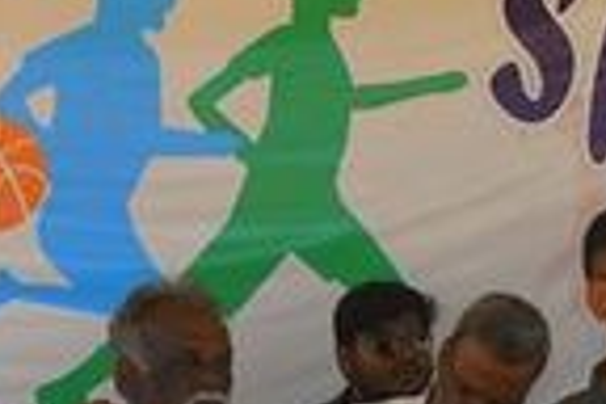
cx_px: -50
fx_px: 3686
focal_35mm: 219
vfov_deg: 6.2
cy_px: 478
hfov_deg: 9.3
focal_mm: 30
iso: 125
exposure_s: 1/125
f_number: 8
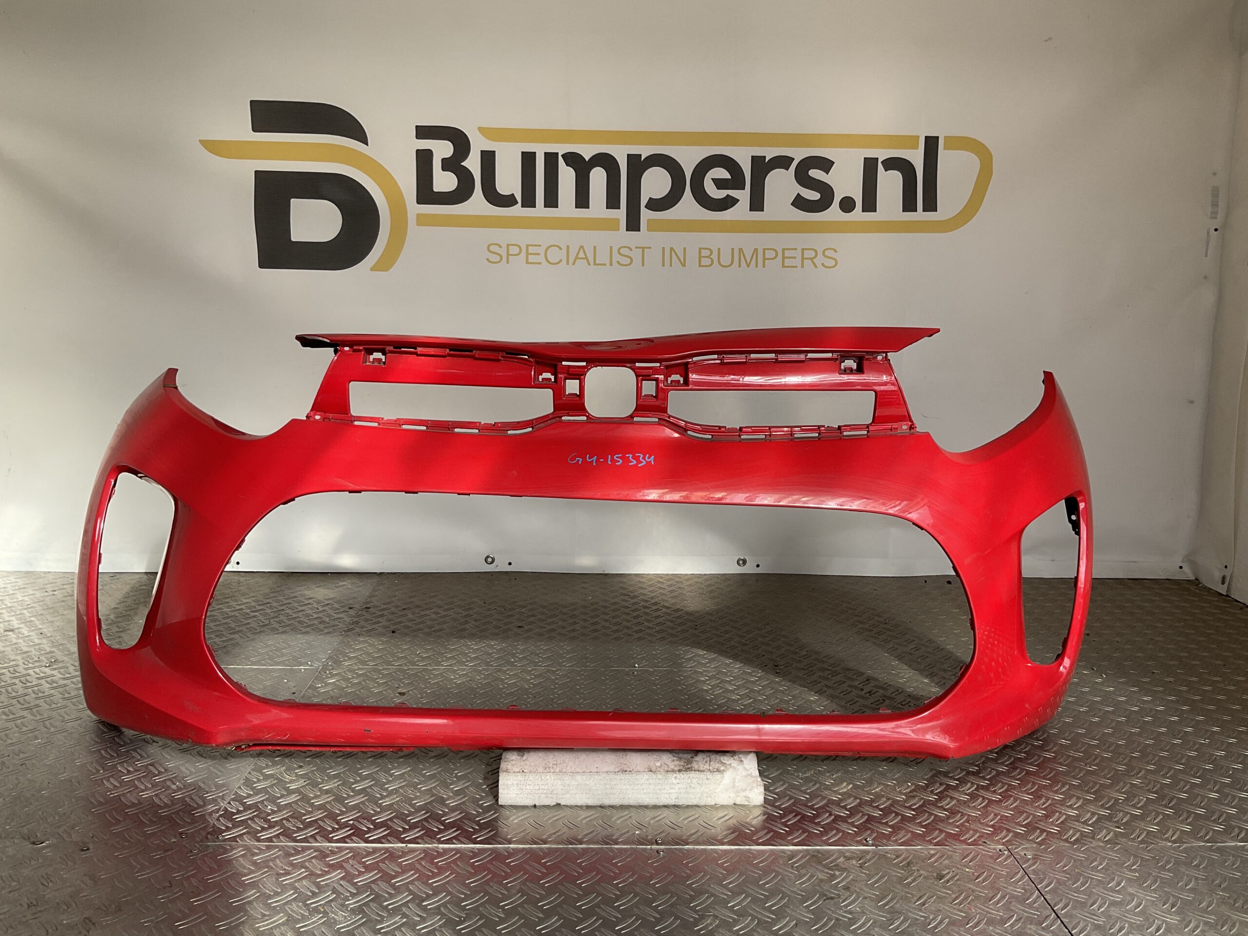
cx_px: 624
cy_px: 468
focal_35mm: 29
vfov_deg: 48.2
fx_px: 1046
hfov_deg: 61.7
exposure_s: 1/450
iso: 16
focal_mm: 3
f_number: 1.8
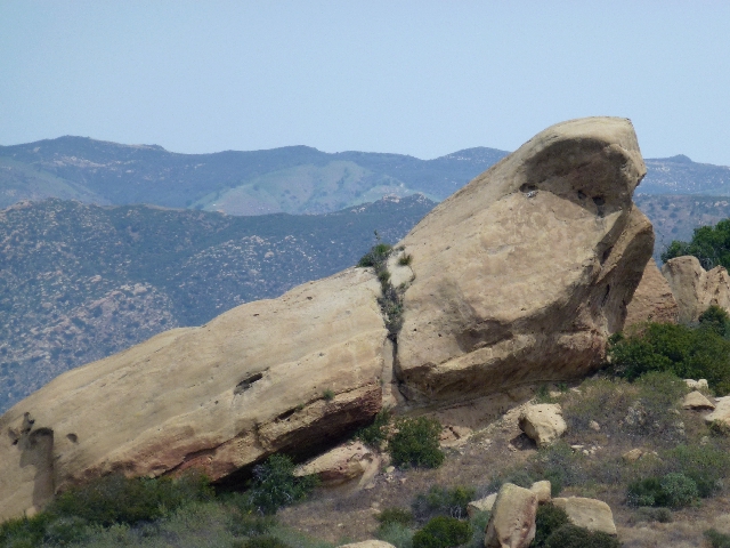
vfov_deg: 6.0
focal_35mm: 249
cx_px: 365
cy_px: 274
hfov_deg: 8.0
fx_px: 5251
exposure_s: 1/500
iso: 100
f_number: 5.6
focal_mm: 44.5
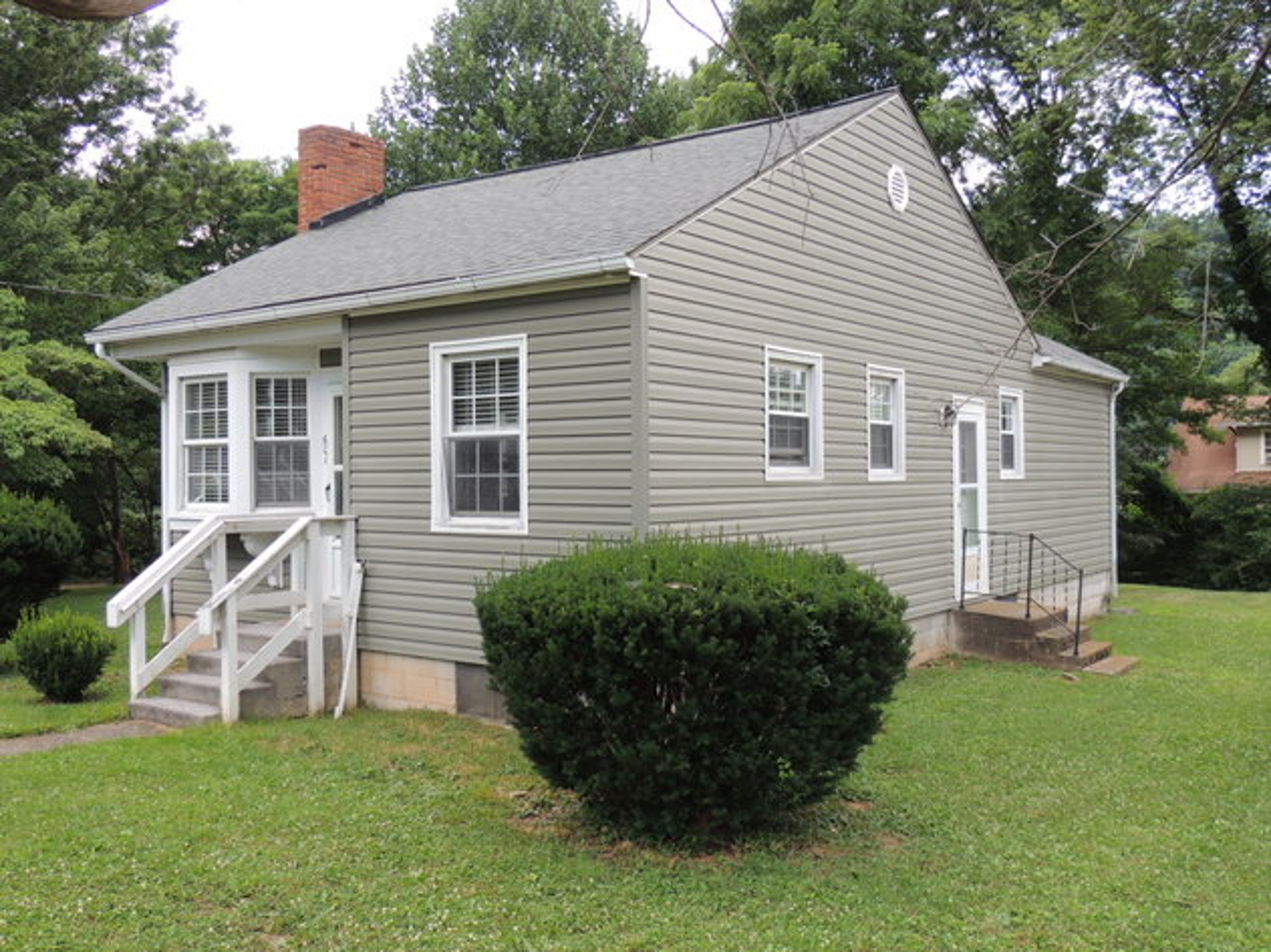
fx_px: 1211
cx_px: 636
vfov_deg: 42.9
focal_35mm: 33
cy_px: 476
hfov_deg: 55.4
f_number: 3.2
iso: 100
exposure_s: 1/100
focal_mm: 5.8
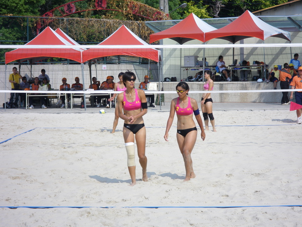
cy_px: 114
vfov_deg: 13.5
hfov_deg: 17.9
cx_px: 151
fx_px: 960
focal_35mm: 110
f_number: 5.8
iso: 64
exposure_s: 1/250
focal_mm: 19.6
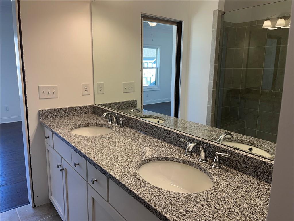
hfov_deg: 67.3
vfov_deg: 53.1
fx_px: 221
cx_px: 147
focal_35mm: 26
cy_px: 110
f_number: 1.6
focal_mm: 5.1
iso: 32
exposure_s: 1/120
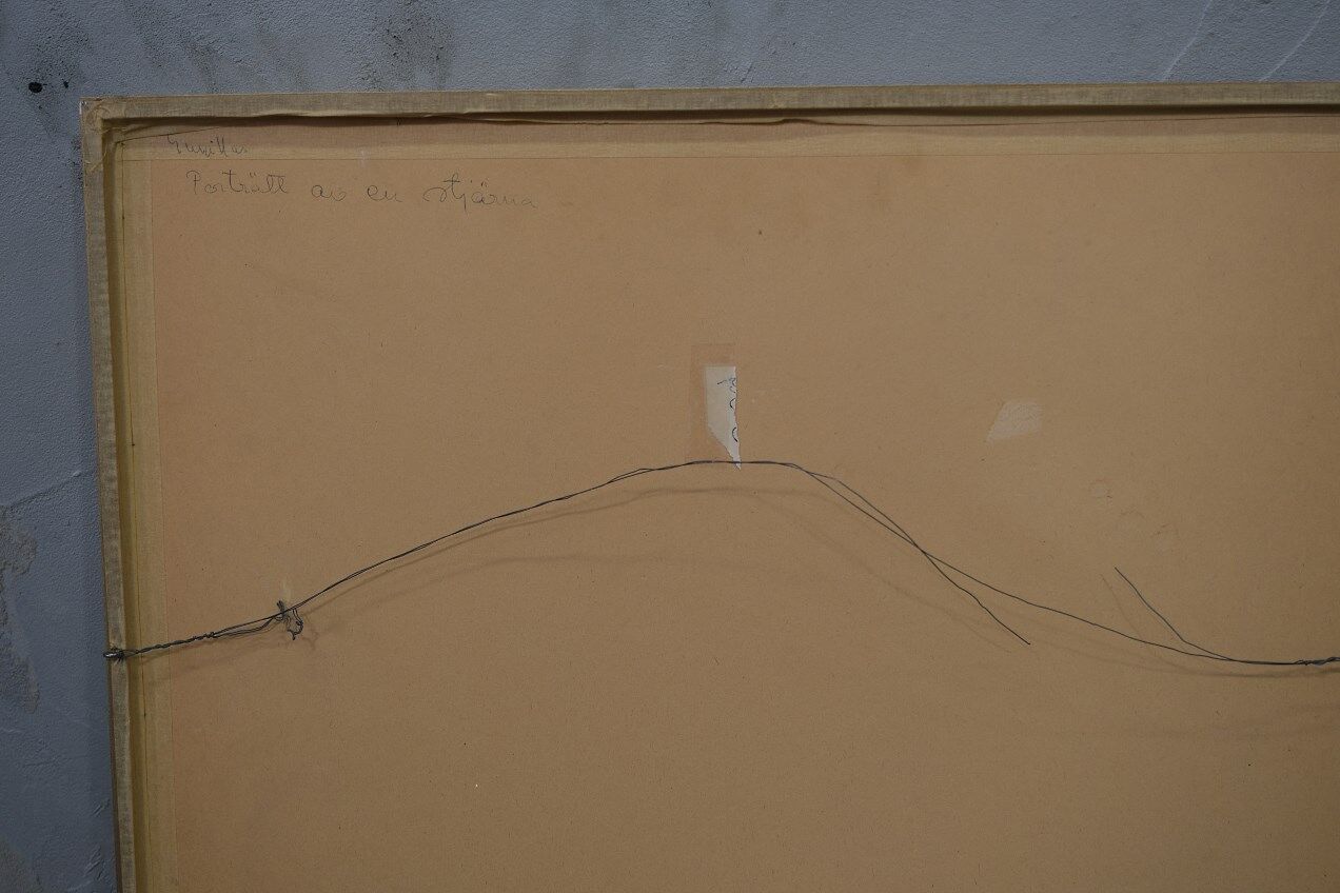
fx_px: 1638
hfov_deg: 44.5
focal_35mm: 44
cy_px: 446
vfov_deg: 30.5
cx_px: 670
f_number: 4
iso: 400
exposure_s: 1/42
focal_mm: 29.2
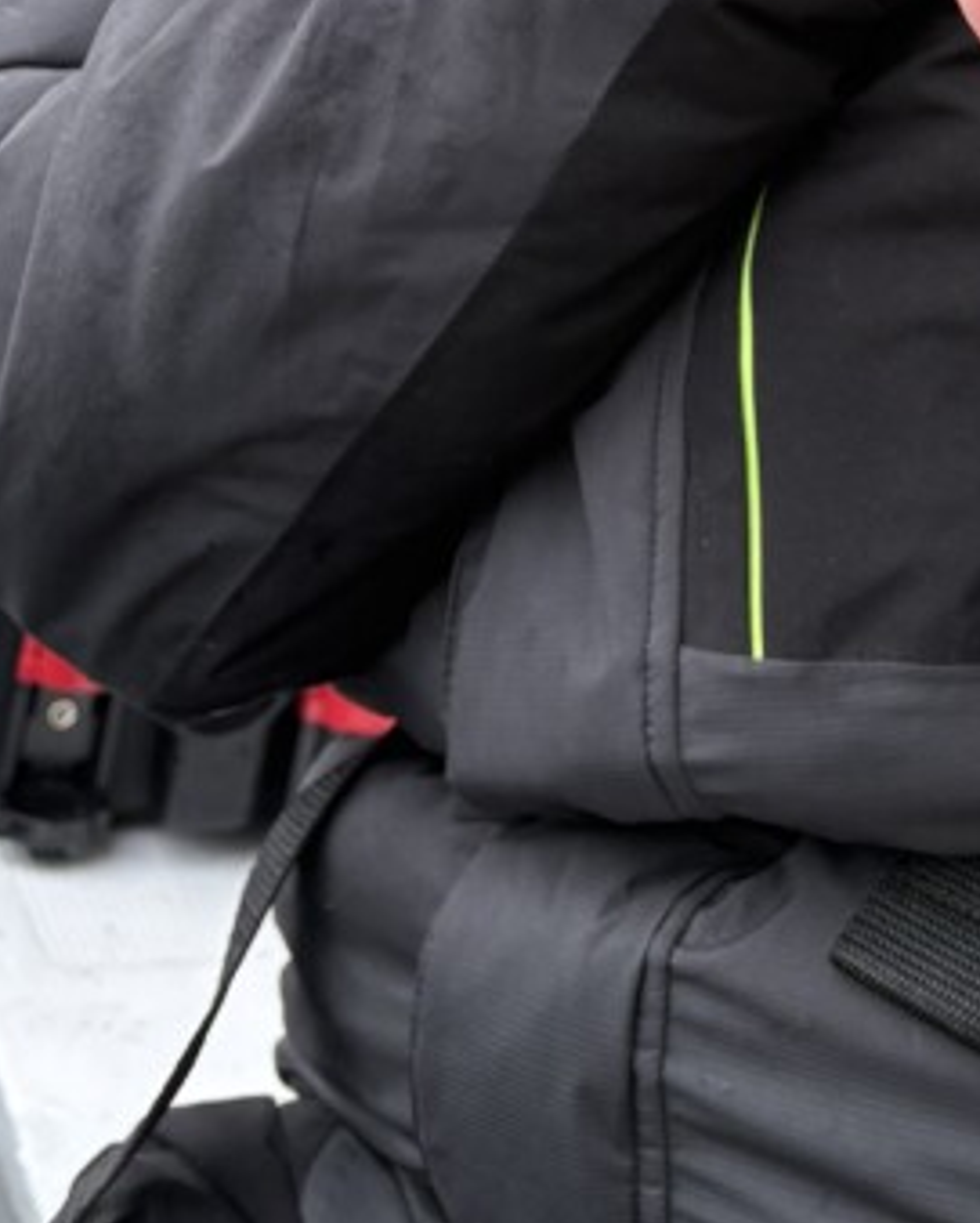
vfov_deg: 22.1
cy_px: -470
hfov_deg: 19.5
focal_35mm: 75
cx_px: 1096
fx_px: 2715
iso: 64
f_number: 1.6
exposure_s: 1/241
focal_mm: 5.96
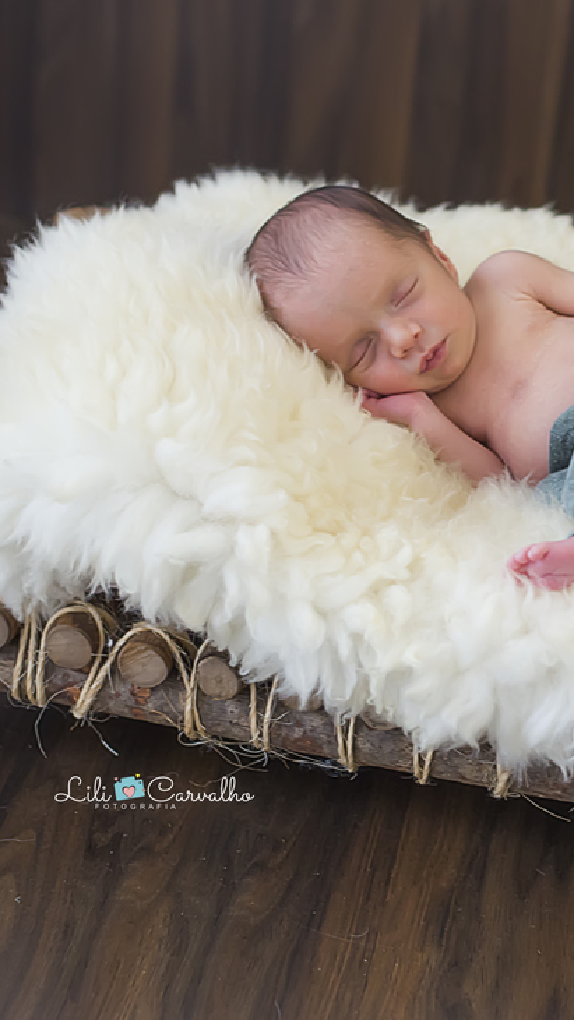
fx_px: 2328
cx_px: 475
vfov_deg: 24.7
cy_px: 467
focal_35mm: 86
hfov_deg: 14.0
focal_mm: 50
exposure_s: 1/160
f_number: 3.2
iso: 1600
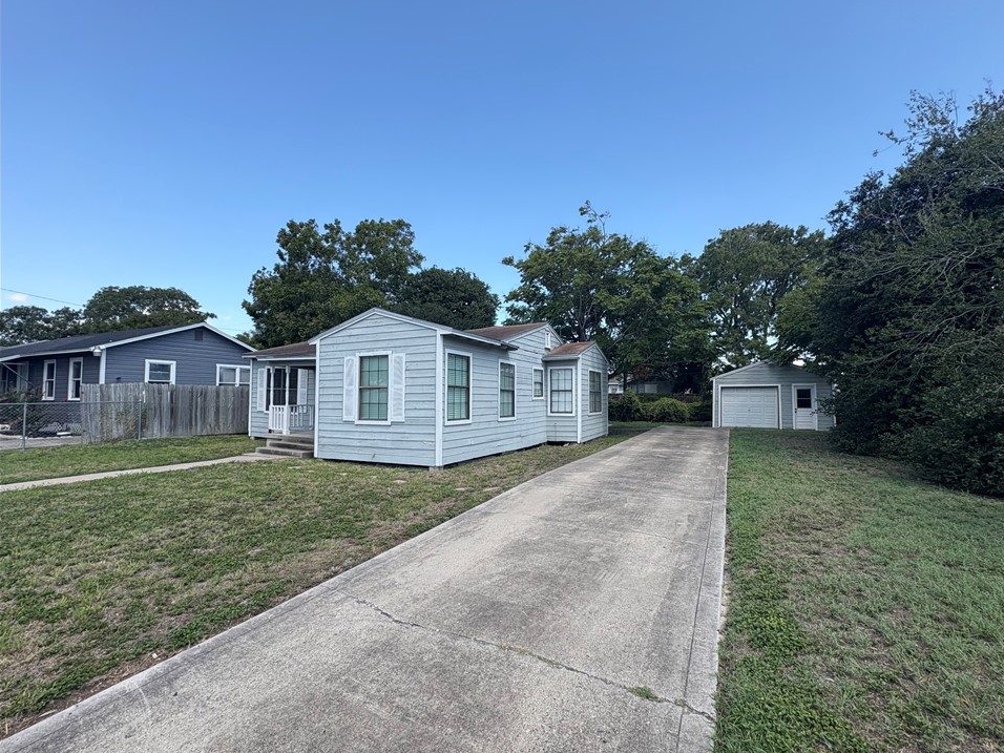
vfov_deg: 81.7
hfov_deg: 98.0
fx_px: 435
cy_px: 383
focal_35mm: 15
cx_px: 537
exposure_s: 1/849
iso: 40
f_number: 2.2
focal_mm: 2.22
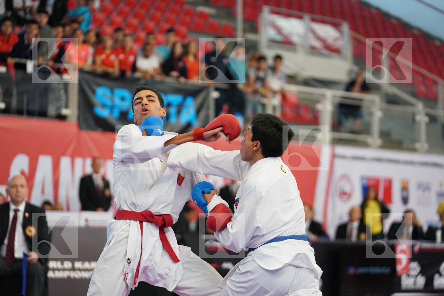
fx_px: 1505
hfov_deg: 16.8
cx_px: 222
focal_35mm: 122
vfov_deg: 11.2
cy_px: 148
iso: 2500
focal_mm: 122
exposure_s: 1/1000
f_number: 2.8
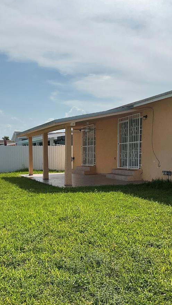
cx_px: 73
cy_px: 198
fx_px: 349
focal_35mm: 43
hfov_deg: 27.7
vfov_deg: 46.8
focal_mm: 3
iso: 16
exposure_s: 1/3788
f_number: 1.8
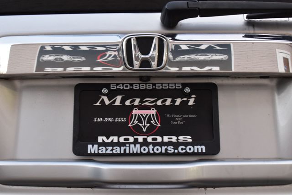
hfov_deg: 33.4
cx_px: 146
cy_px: 98
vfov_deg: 22.6
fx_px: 486
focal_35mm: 60
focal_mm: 40
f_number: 6.3
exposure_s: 1/15
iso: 800
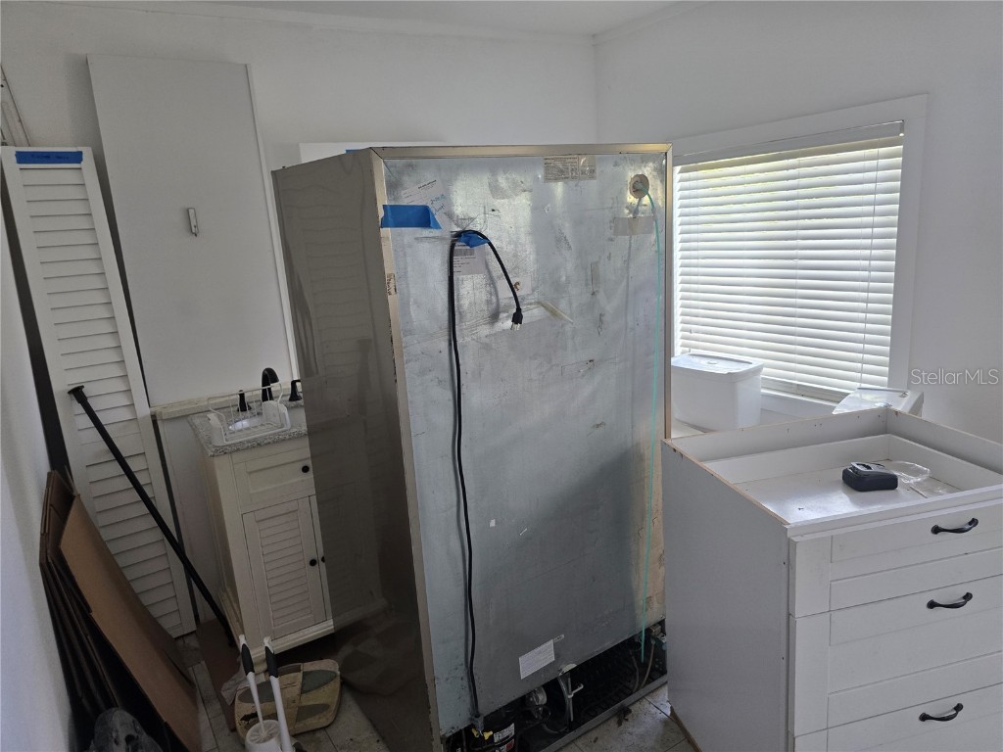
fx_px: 666
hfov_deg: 73.9
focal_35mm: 23
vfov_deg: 58.9
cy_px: 376
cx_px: 502
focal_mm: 6.3
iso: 200
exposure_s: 1/120
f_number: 1.7
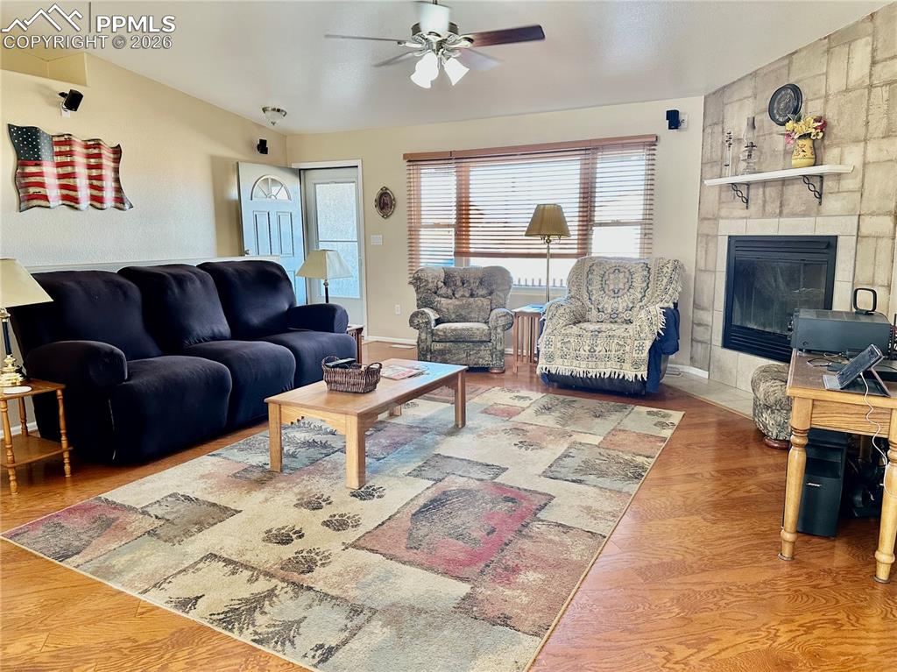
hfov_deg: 71.6
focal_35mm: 24
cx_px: 448
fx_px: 622
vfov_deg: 56.8
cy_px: 336
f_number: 1.78
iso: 160
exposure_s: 1/60
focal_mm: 6.86
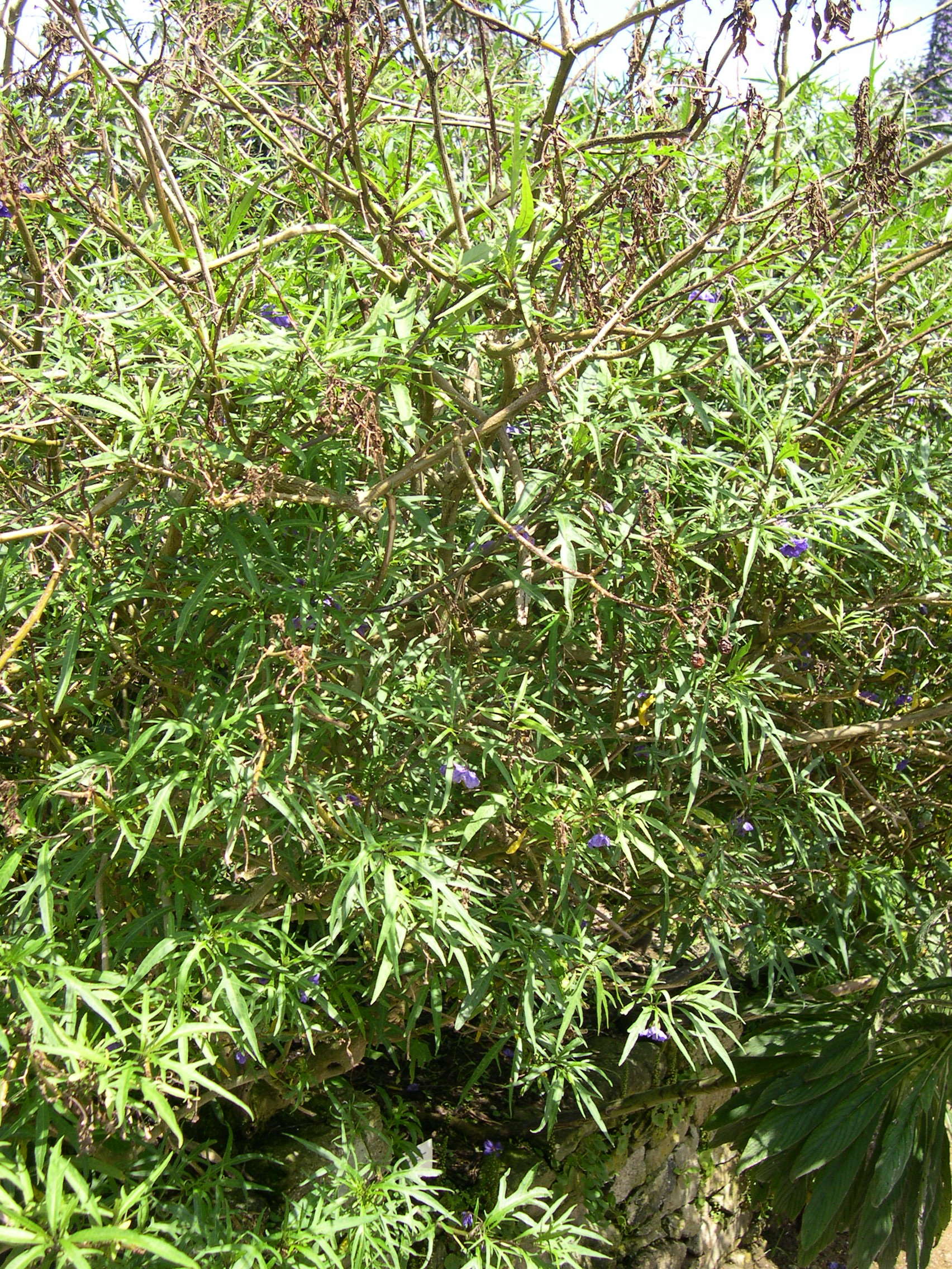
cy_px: 634
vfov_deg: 49.0
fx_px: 1393
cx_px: 476
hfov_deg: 37.7
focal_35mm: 38
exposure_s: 1/380
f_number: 2.8
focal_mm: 8
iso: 100
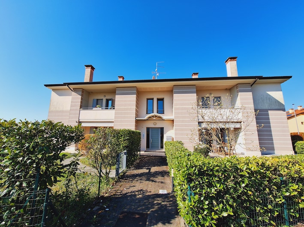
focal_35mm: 13
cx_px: 152
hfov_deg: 106.2
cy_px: 114
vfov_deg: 89.9
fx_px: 114
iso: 40
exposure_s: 1/1192
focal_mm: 1.74
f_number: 2.2
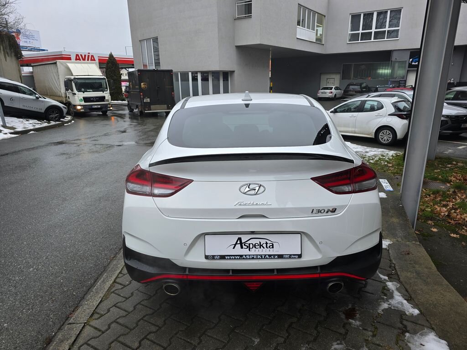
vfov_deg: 58.9
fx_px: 310
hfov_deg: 73.9
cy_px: 175
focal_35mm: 23
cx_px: 234
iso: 16
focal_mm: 6.3
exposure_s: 1/100
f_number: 1.7
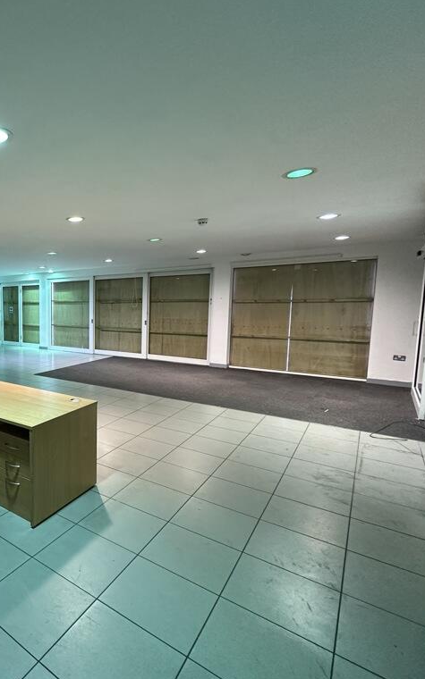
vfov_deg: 85.1
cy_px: 339
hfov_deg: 50.7
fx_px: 371
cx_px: 21
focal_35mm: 20
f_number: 2.2
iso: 250
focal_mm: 2.22
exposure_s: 1/50
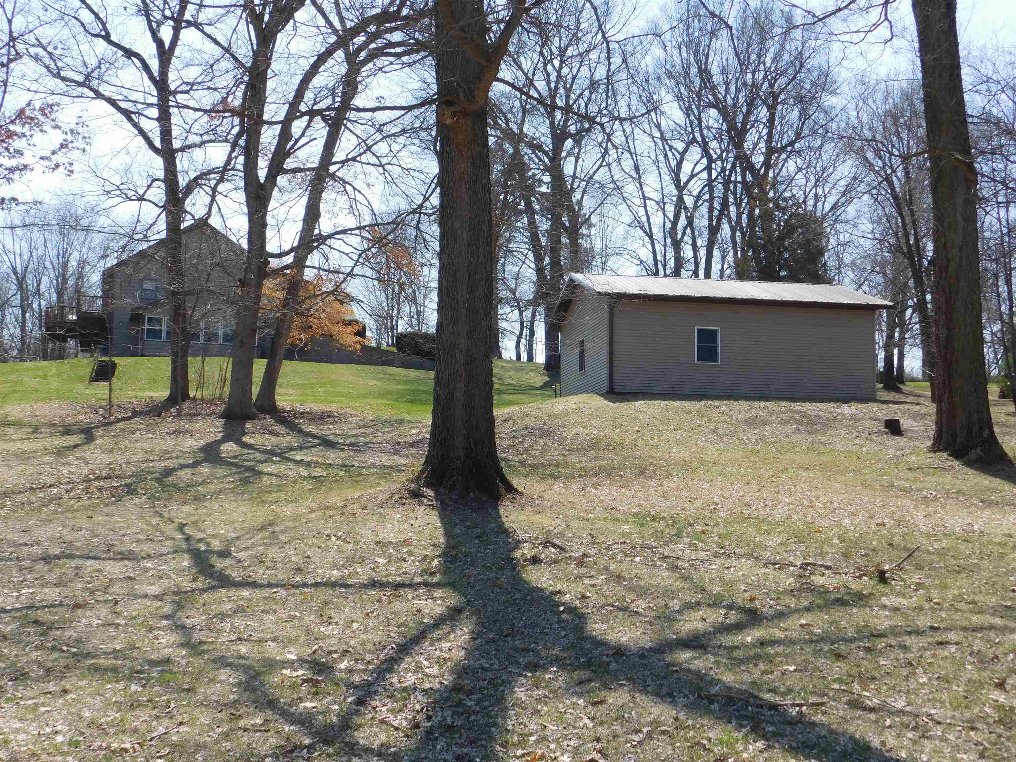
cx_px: 508
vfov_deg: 36.0
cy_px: 381
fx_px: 1174
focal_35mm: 40
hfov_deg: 46.8
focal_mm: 7.1
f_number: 3.6
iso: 125
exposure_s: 1/800
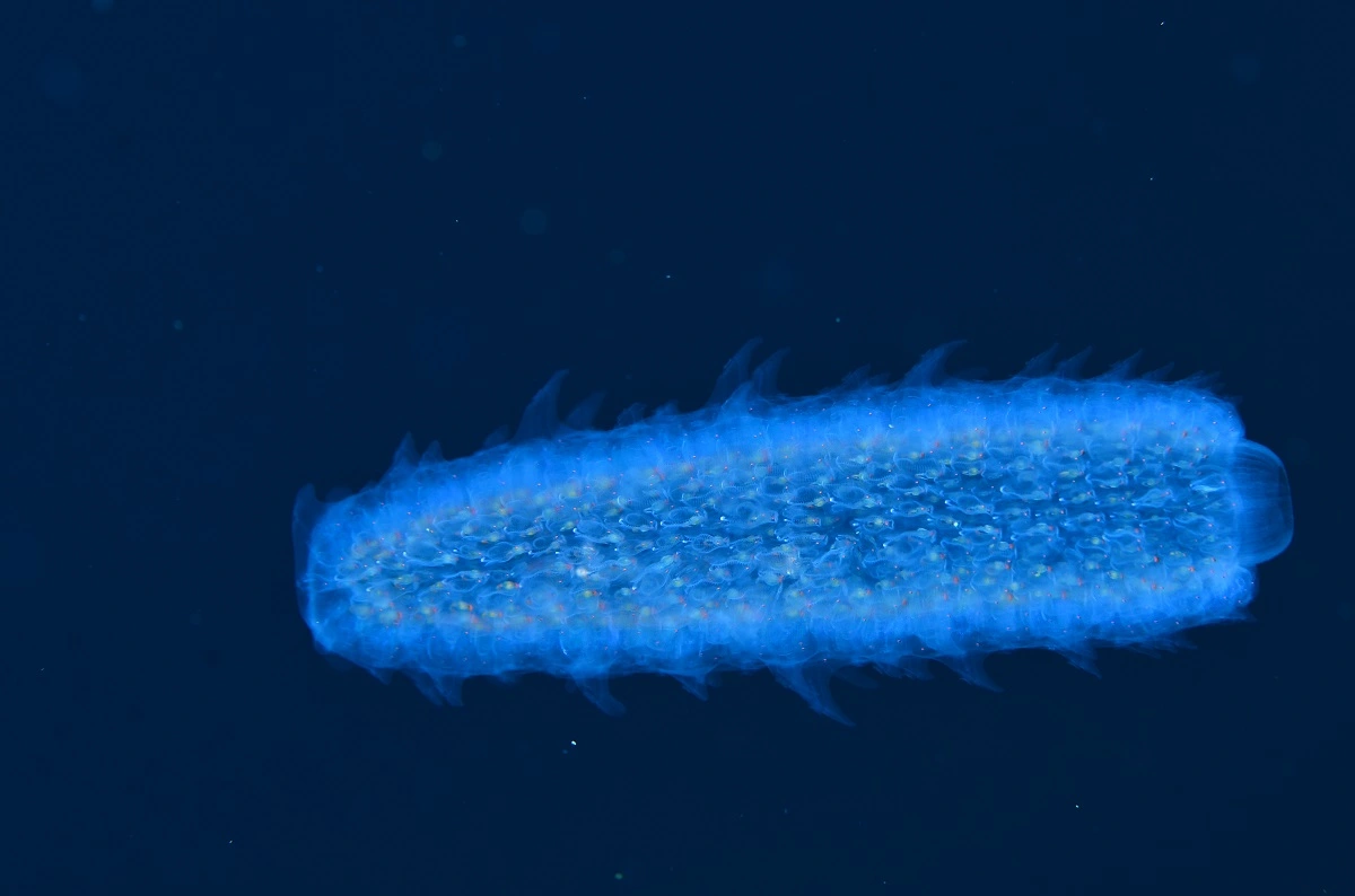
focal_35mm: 128
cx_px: 678
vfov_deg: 10.7
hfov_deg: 16.1
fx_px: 4788
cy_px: 448
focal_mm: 85
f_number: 8
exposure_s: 1/160
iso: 100
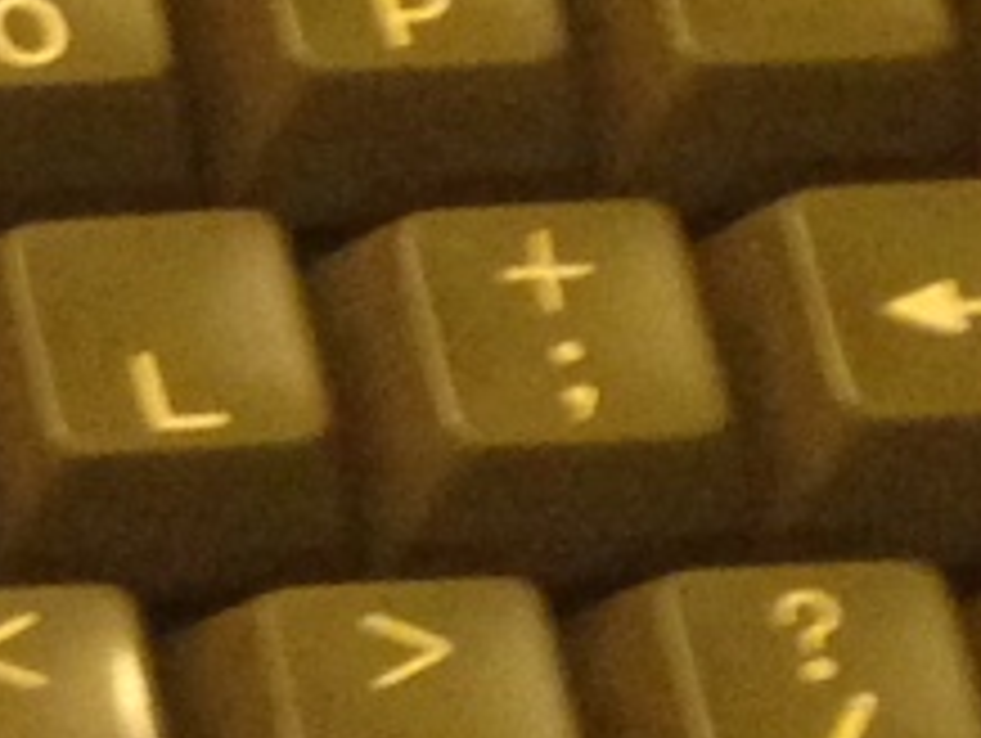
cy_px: 225
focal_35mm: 247
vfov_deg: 6.0
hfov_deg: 7.5
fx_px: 7008
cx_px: -1323
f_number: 2.4
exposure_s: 1/20
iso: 400
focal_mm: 4.12
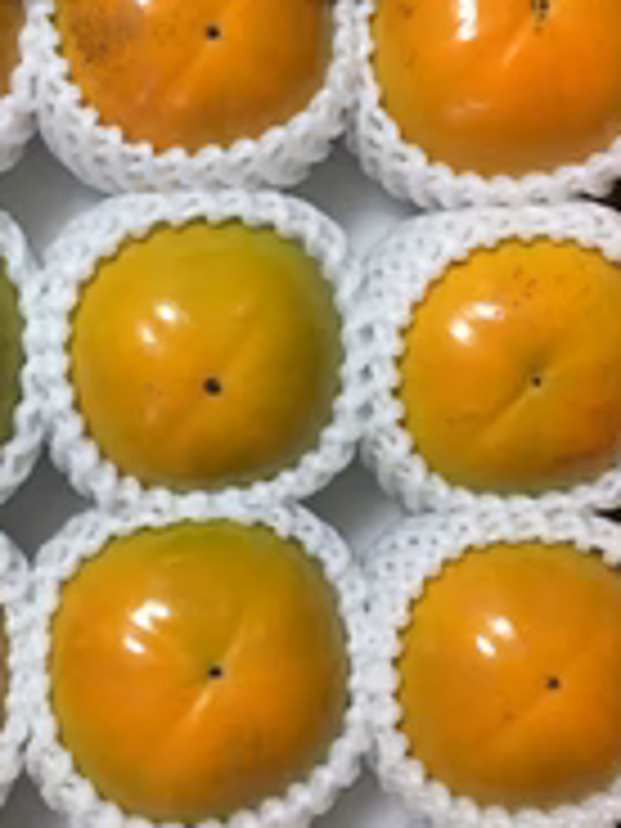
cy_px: 292
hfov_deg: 23.2
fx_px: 1507
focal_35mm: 63
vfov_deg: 30.5
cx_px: 198
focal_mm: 4.15
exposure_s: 1/15
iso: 80
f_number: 2.2
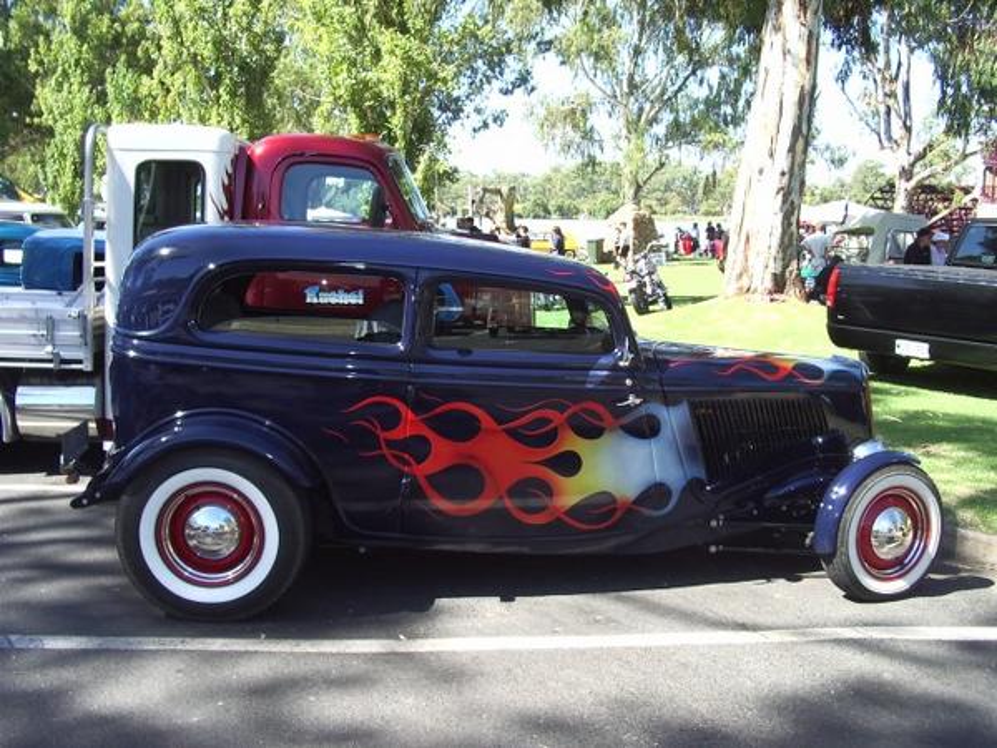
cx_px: 498
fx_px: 1094
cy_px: 374
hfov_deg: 49.0
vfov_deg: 37.7
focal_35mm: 38
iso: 50
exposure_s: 1/125
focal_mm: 5.8
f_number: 4.3
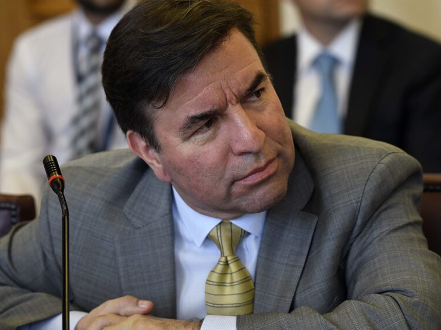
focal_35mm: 180
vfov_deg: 8.2
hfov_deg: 11.0
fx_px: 2292
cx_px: 234
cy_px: 165
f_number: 4
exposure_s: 1/160
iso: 1000
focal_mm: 110
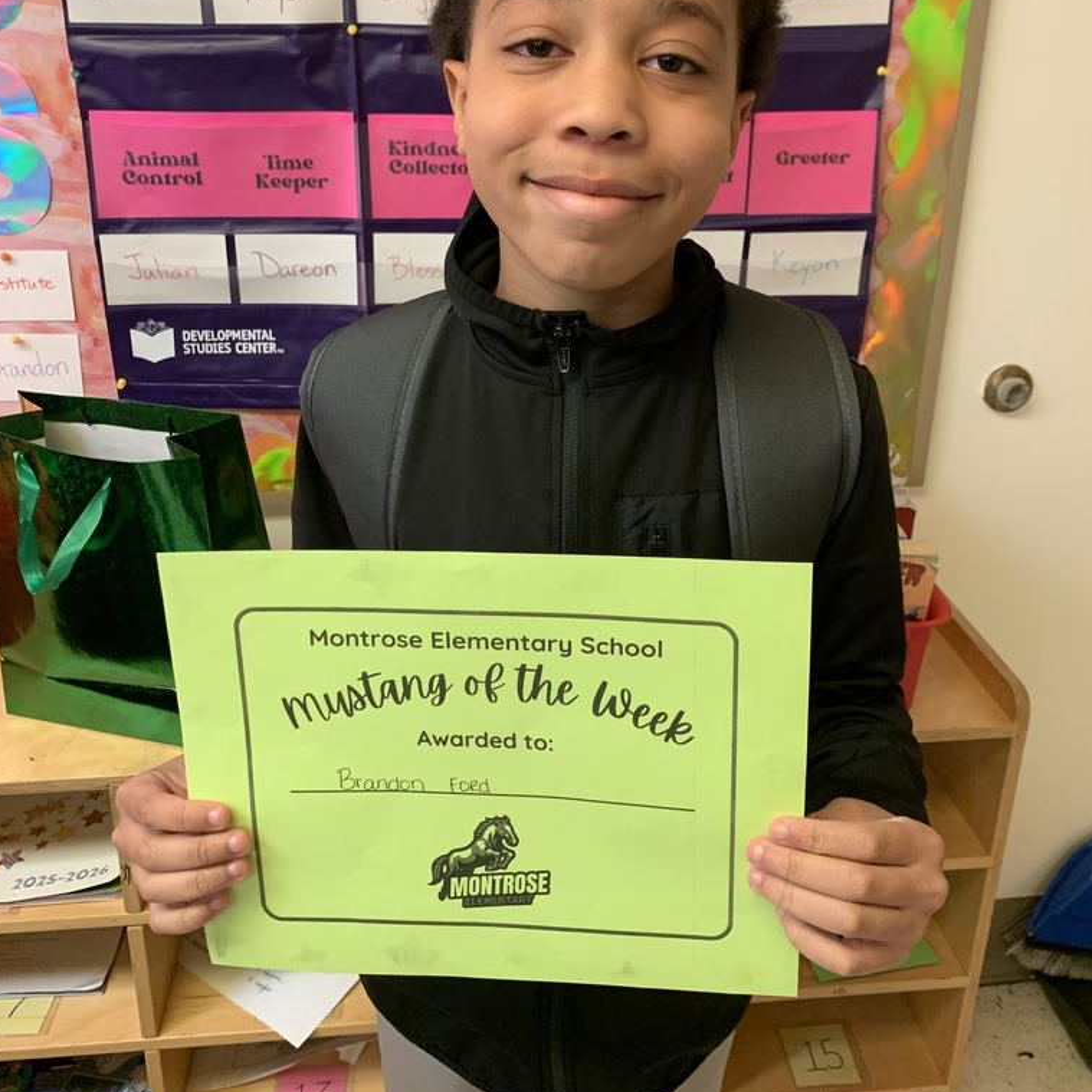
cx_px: 542
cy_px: 420
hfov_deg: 52.5
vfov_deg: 52.1
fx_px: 1106
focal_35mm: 31
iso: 200
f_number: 1.8
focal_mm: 4.25
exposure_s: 1/60
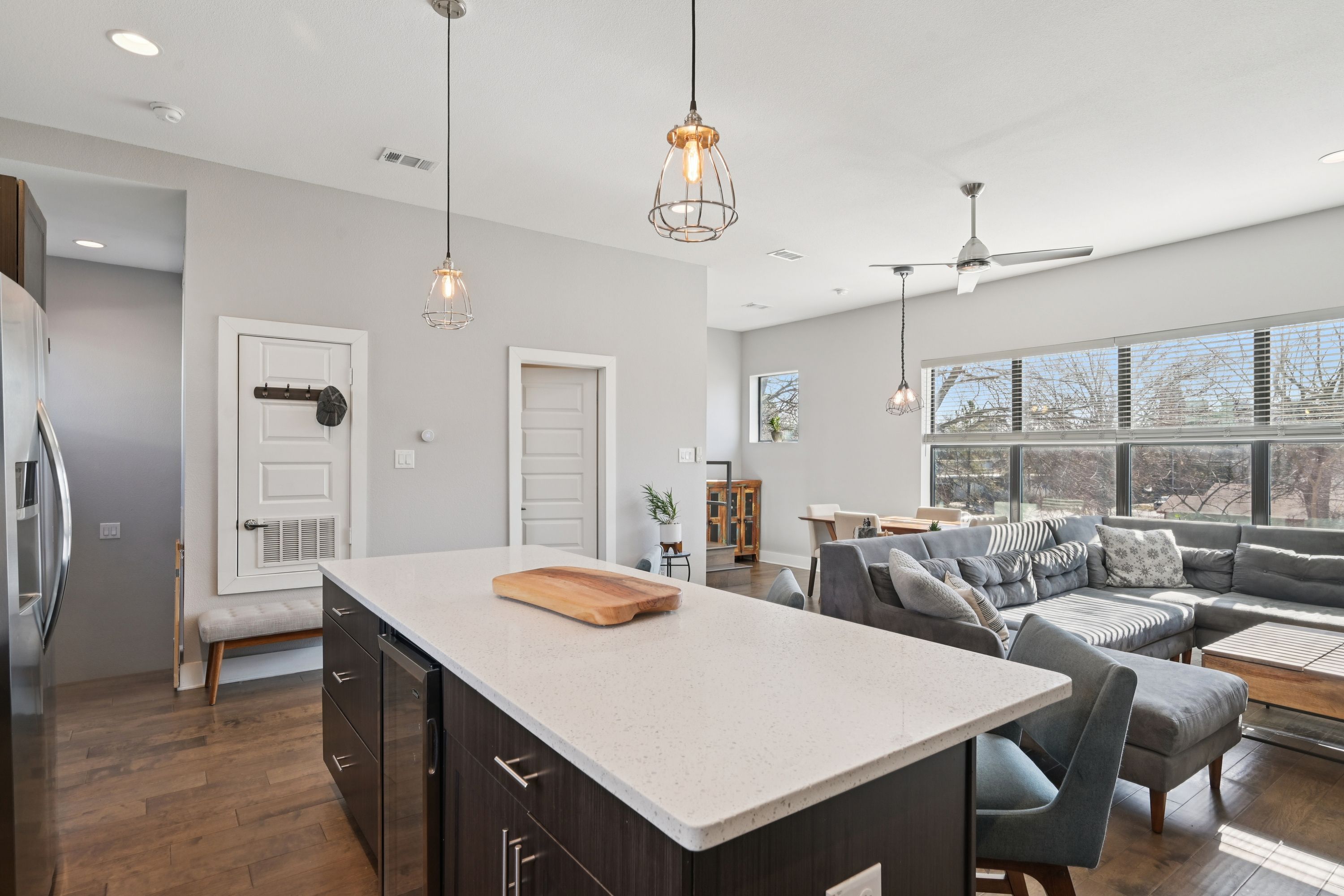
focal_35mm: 18
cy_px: 448
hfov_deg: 88.4
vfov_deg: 65.9
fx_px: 691
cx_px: 672
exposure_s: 1/60
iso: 400
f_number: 8
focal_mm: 18.5
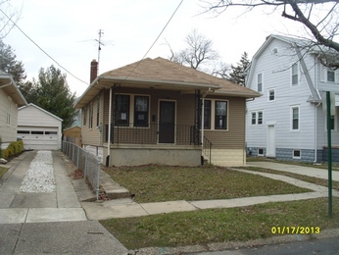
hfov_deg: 52.6
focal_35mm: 35
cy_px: 128
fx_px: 343
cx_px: 170
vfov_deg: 40.7
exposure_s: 1/180
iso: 80
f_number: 4.4
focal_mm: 7.8
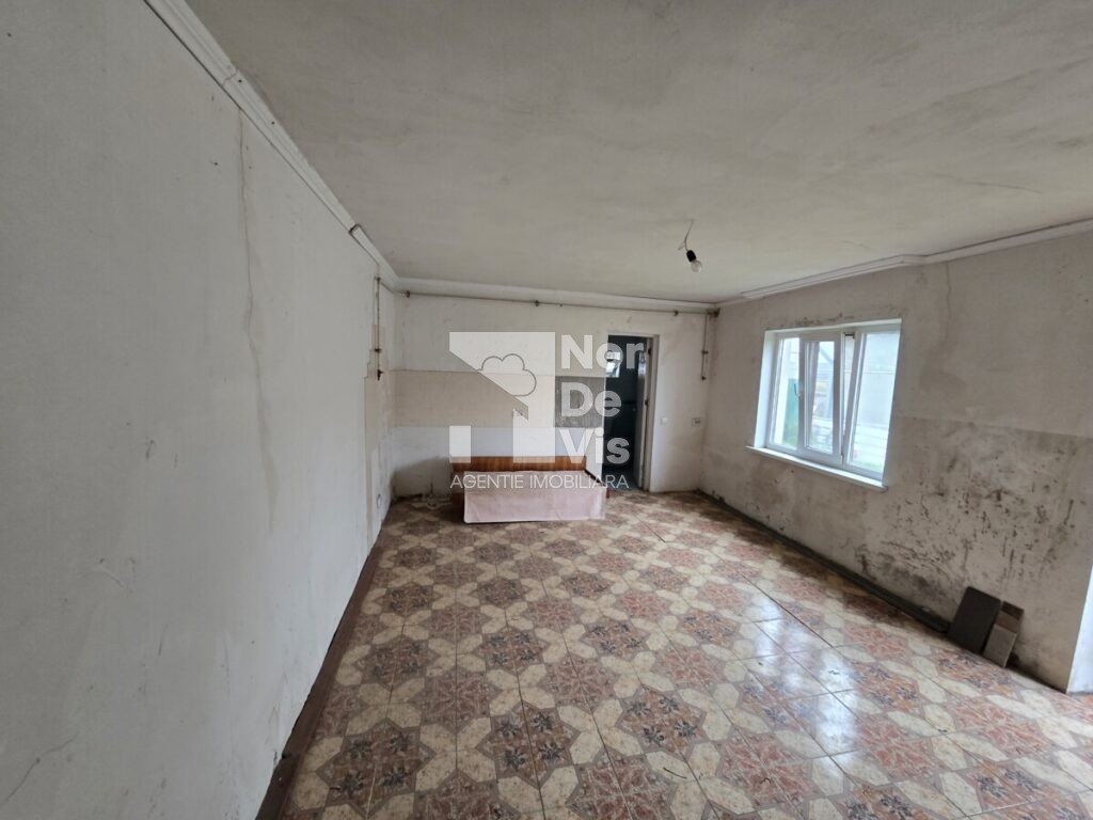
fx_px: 410
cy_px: 410
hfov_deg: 106.2
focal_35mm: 13
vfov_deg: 89.9
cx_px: 546
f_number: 2.2
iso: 125
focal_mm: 2.2
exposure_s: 1/50
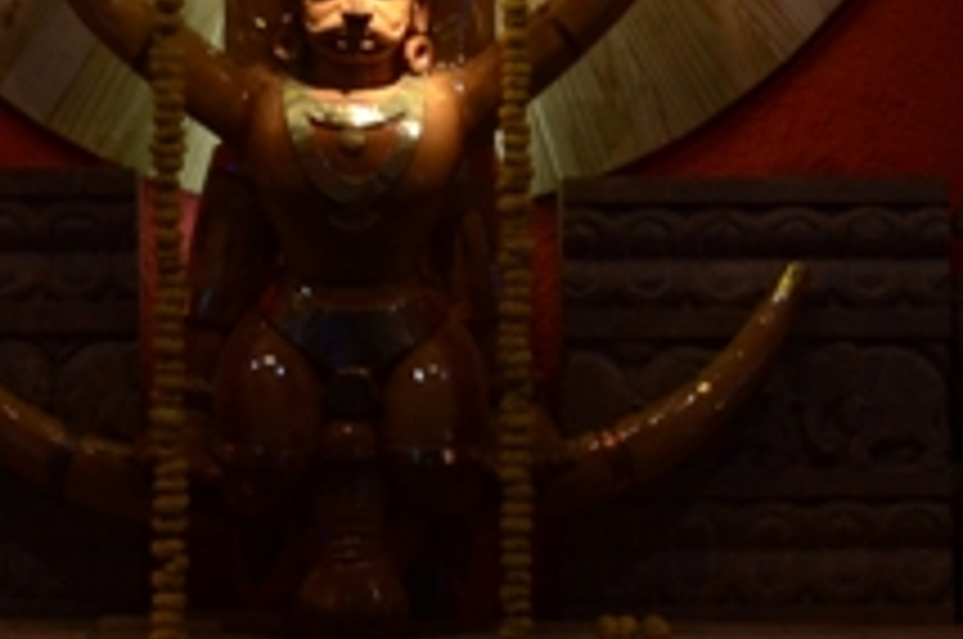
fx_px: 3148
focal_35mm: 118
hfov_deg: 17.3
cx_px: 320
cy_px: 32
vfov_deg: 11.5
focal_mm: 21
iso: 500
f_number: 3.8
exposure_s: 1/80
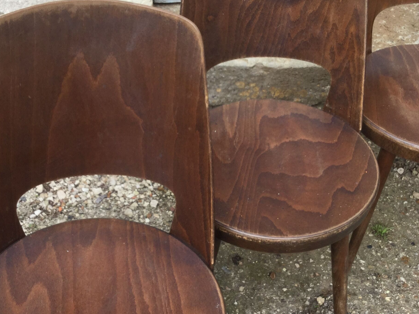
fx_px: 678
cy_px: 183
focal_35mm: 56
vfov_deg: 26.1
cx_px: 210
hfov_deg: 34.4
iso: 25
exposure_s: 1/50
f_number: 2.4
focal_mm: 3.3
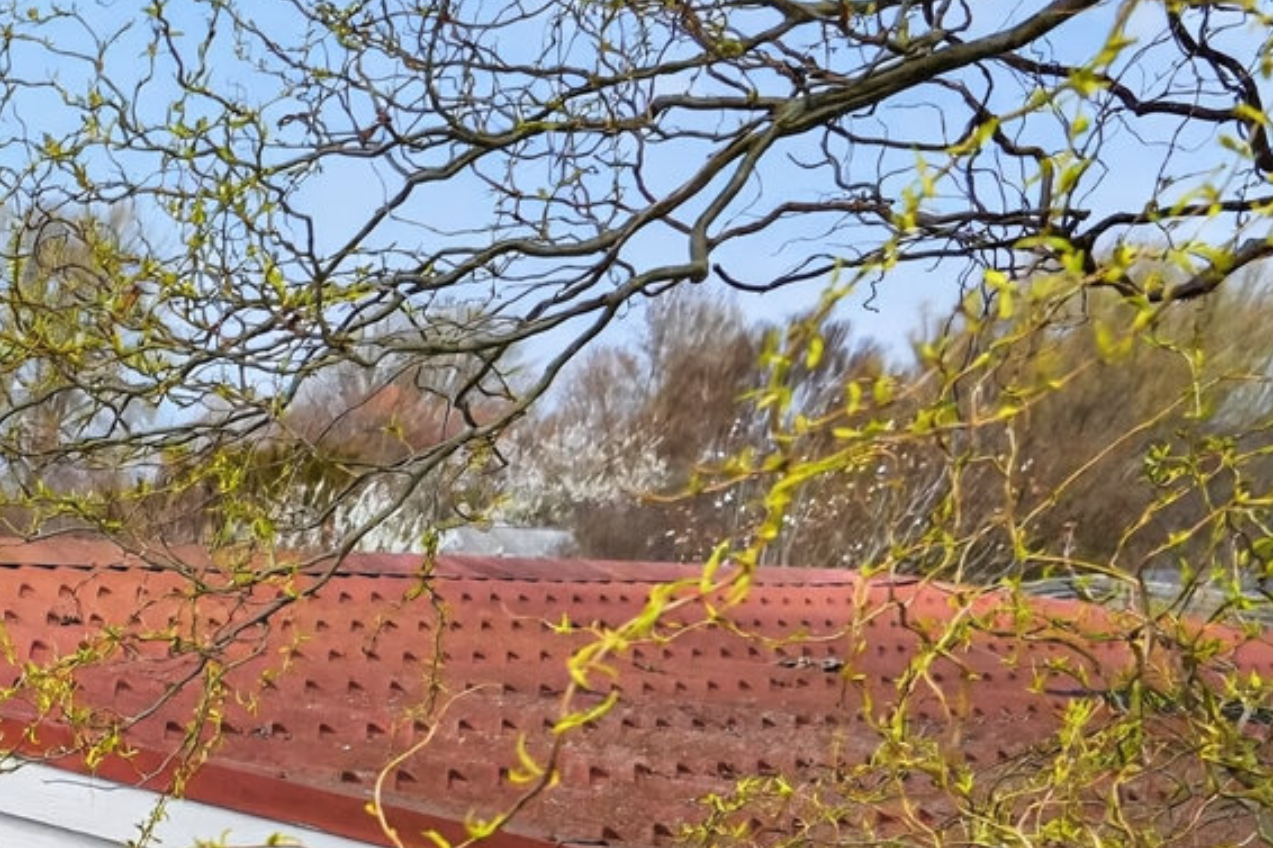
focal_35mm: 86
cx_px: -1597
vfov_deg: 13.6
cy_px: 1674
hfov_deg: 15.6
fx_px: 3040
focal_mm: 19
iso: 400
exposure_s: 1/2500
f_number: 4
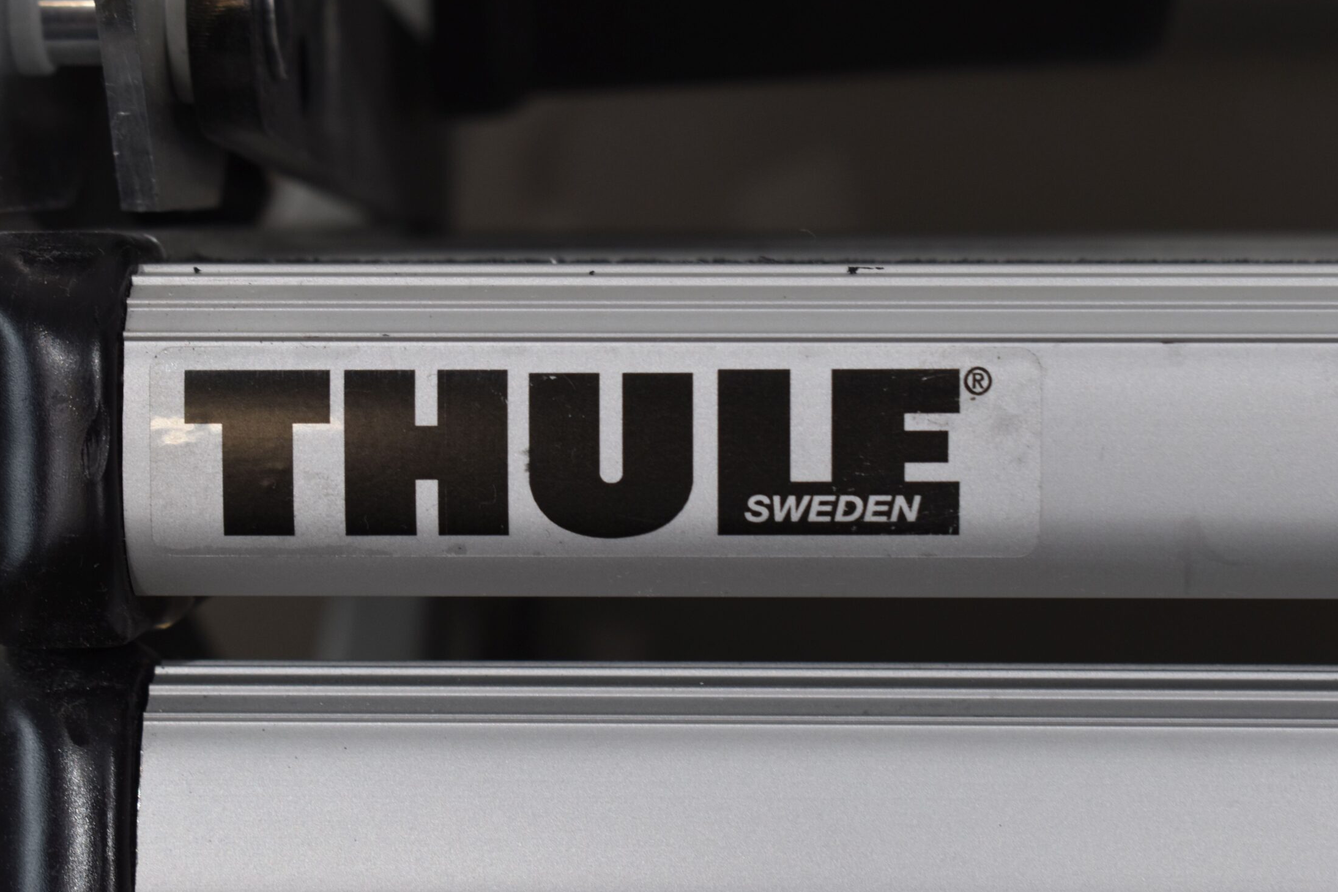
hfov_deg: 21.1
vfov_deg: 14.2
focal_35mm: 97
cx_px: 704
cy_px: 448
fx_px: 3589
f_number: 8
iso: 400
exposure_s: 1/60
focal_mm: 55
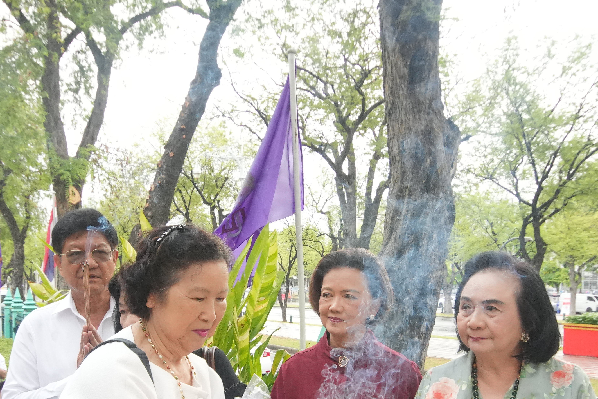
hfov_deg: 46.3
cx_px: 258
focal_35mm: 42
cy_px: 335
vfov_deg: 30.9
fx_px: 696
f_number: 9
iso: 2500
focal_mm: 15
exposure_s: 1/800
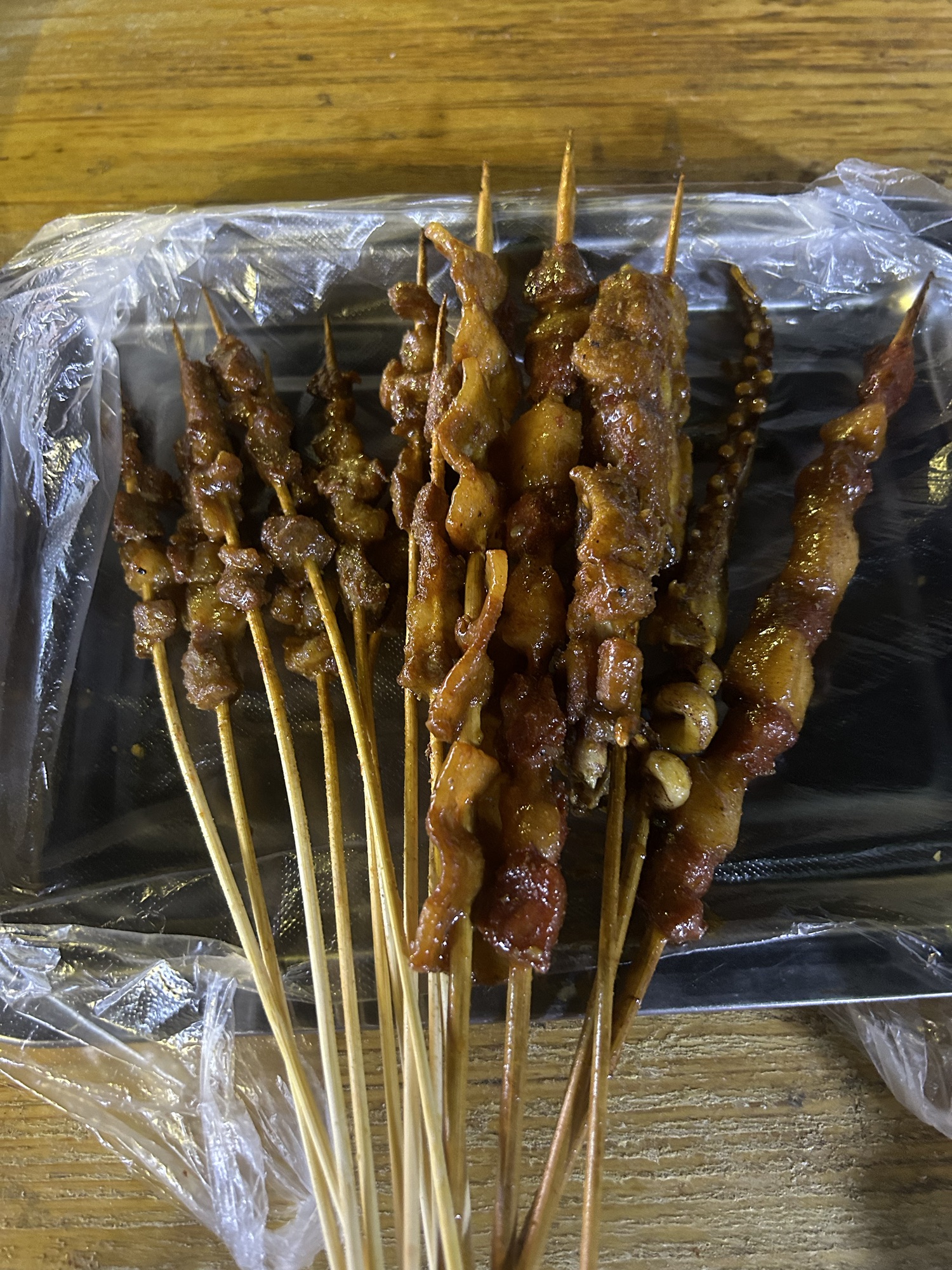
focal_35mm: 26
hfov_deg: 53.1
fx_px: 953
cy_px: 635
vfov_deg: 67.3
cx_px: 476
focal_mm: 5.7
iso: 500
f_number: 1.5
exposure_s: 1/25
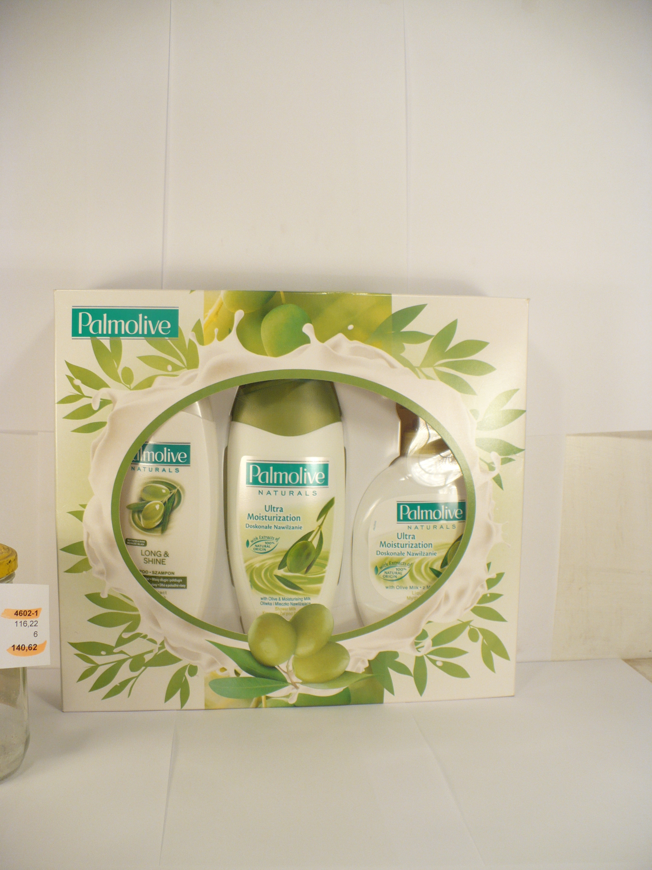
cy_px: 435
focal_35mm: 37
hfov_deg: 38.7
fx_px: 929
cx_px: 326
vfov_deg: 50.1
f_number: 2.8
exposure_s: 1/1300
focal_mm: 6.1
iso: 100
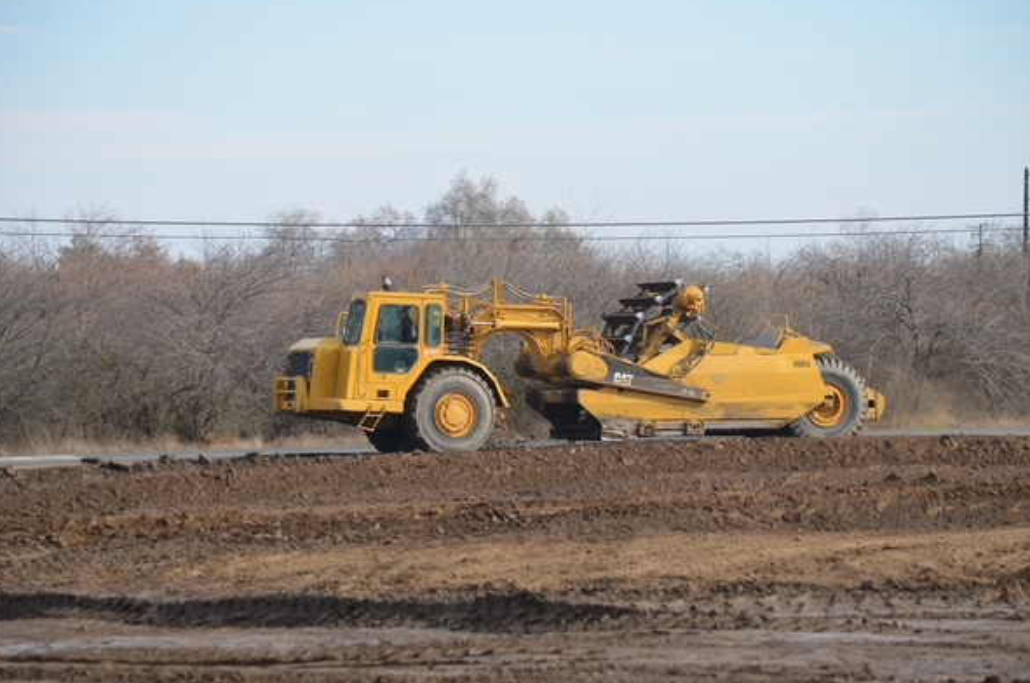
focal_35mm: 171
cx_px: 519
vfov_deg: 8.0
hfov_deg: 12.1
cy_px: 361
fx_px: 4871
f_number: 5.6
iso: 400
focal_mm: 105
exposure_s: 1/1250
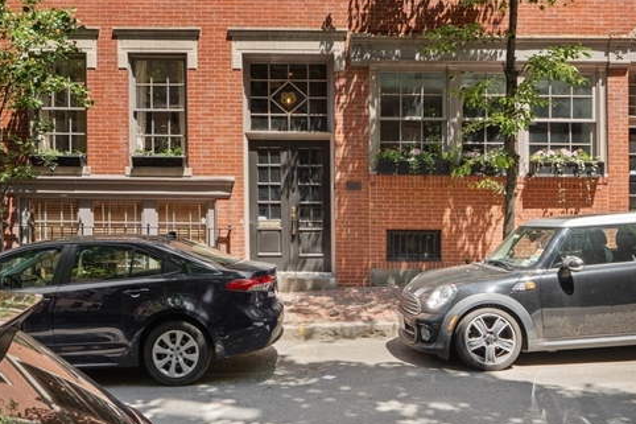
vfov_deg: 38.8
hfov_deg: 55.5
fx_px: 600
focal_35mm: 34
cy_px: 184
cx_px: 267
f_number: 9
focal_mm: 16
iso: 320
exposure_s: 1/40
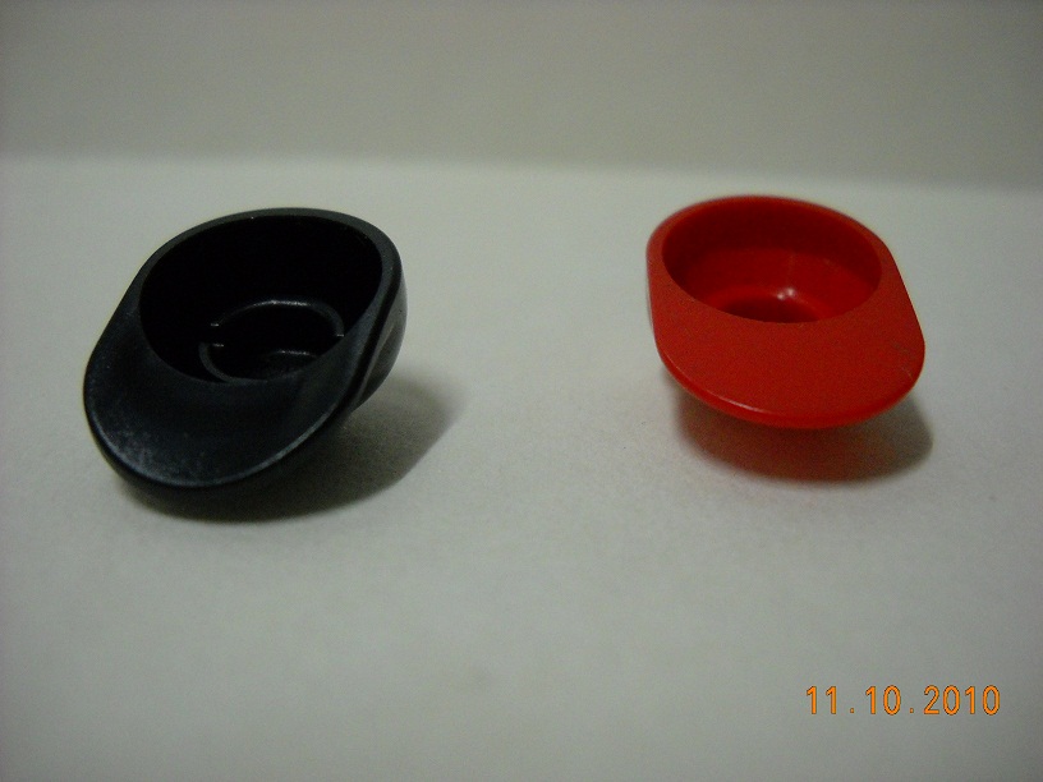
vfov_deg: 35.1
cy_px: 391
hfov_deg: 45.8
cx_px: 522
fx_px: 1235
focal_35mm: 41
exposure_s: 1/15
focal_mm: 6.72
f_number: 3.1
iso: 400
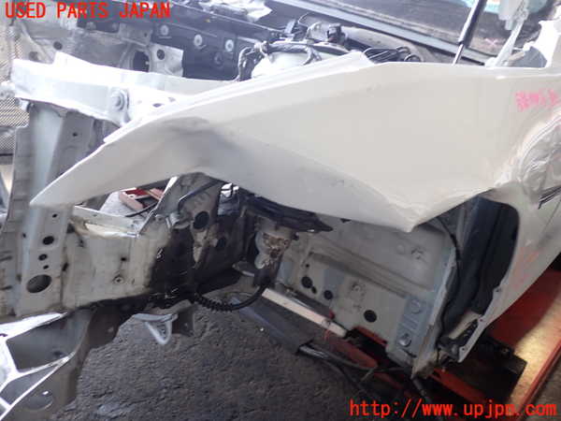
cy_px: 210
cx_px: 280
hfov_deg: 60.0
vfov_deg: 46.8
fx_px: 486
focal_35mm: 30
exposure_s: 1/40
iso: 200
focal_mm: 5.4
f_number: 2.3
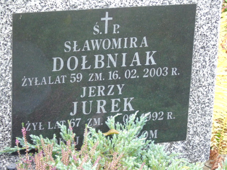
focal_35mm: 162
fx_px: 1062
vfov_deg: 9.2
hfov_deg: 12.2
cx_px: 114
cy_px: 85
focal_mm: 29
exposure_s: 1/60
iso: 500
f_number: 4.9
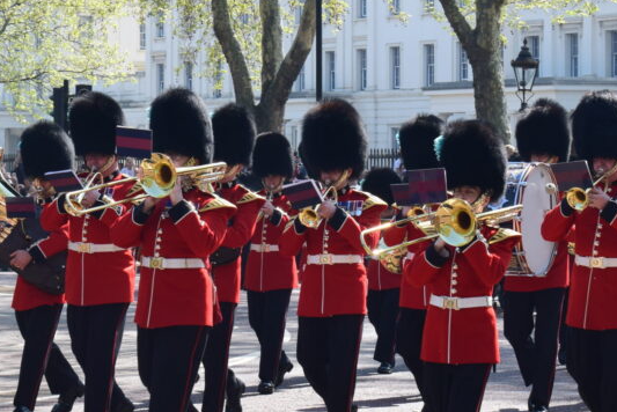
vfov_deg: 8.2
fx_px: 2864
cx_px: 284
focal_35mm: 167
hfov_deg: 12.3
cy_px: 145
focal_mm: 55
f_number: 10
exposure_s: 1/250
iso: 400
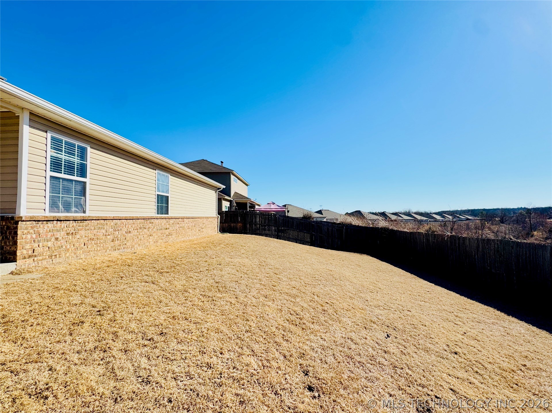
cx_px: 276
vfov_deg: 85.6
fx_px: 223
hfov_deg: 102.1
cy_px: 206
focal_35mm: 14
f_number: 2.2
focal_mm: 2.22
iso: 50
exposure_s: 1/2985
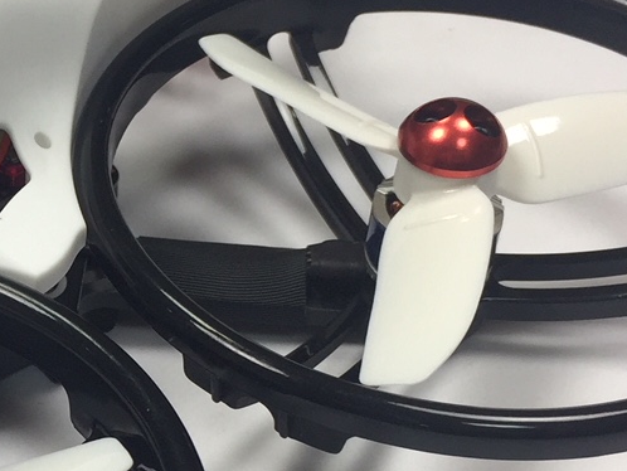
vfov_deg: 15.5
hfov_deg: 19.7
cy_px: 359
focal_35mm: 95
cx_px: -69
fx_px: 1722
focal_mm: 4.15
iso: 40
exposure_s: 1/50
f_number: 2.2
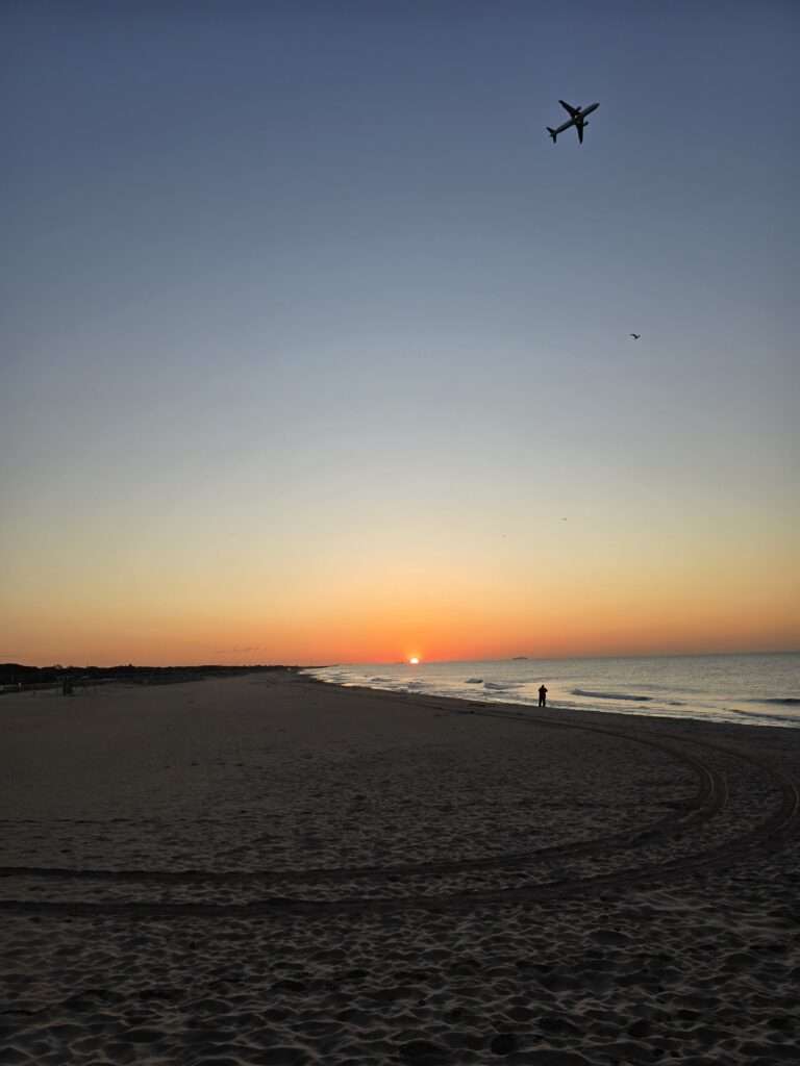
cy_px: 533
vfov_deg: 73.9
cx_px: 400
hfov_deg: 58.9
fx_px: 709
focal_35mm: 23
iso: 16
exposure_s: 1/180
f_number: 1.7
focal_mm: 6.3
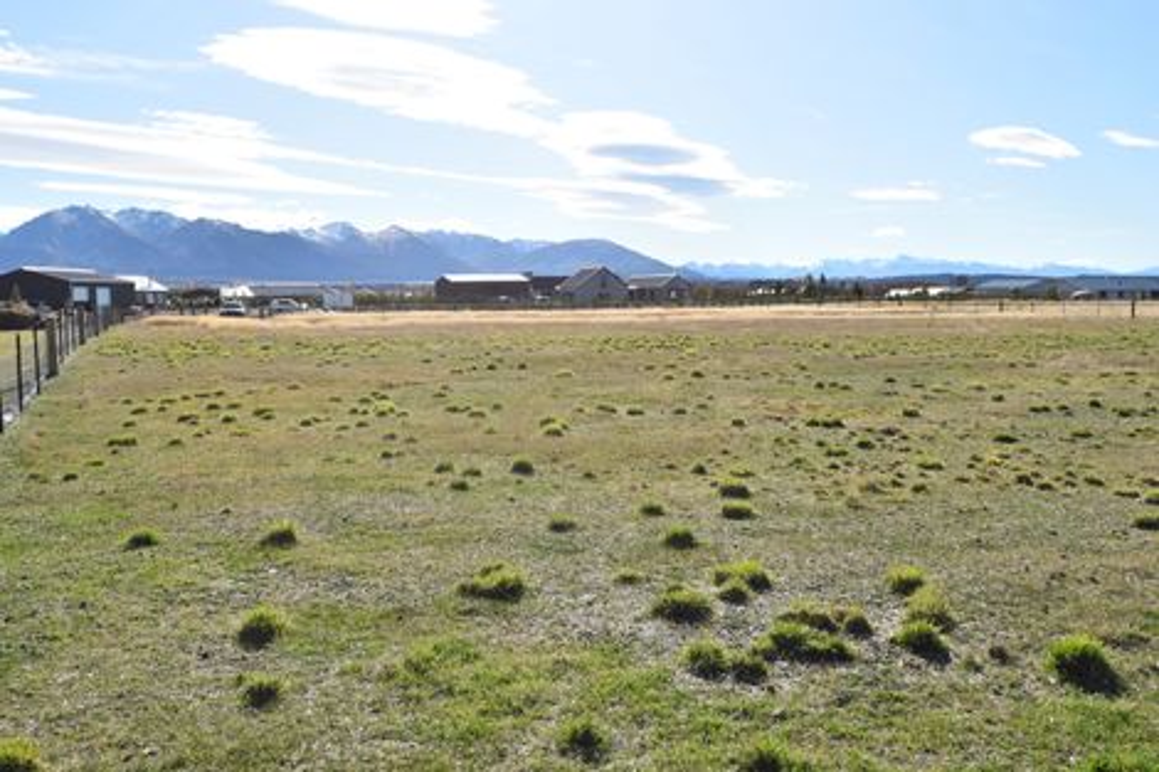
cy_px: 386
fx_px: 1014
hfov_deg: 59.5
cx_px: 580
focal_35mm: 32
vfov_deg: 41.7
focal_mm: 21
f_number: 10
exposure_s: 1/400
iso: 200
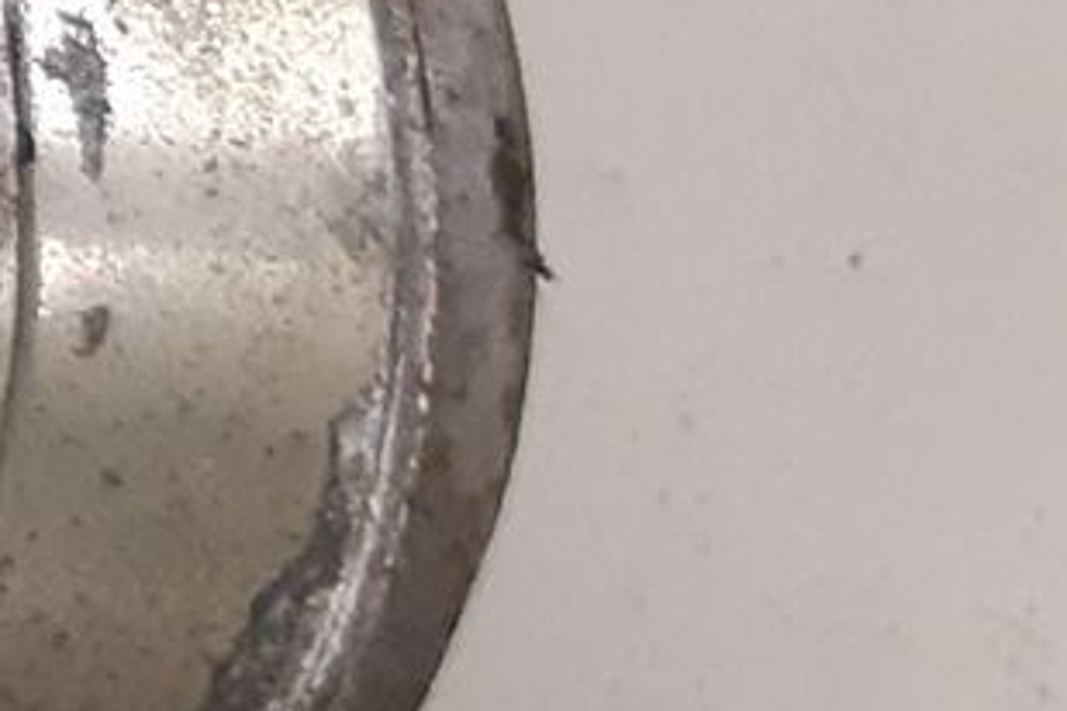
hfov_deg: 9.1
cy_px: -490
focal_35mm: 179
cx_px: -2213
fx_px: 5305
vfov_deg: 7.5
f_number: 1.7
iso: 200
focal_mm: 3.93
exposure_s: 1/50
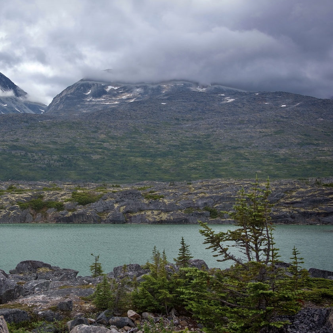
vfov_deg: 30.0
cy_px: 165
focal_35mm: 57
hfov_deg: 29.6
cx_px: 82
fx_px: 620
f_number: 7.1
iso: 100
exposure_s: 1/200
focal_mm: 44
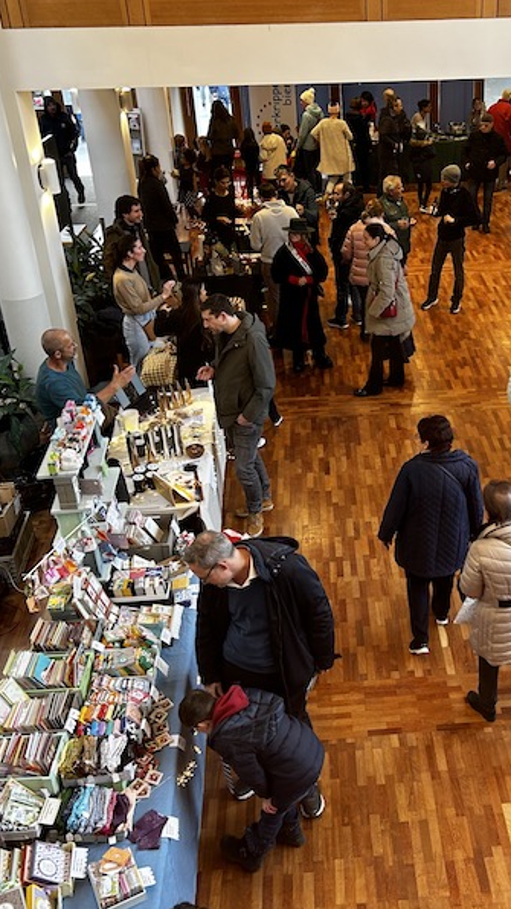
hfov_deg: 30.6
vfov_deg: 52.8
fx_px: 916
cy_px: 454
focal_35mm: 38
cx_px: 386
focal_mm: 5.7
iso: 100
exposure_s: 1/50
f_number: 1.5
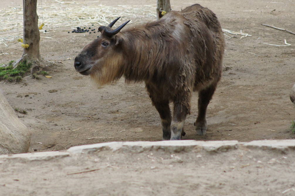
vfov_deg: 2.9
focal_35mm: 477
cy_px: 63
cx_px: 127
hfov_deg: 4.3
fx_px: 3909
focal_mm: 200
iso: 1250
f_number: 5.6
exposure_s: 1/500
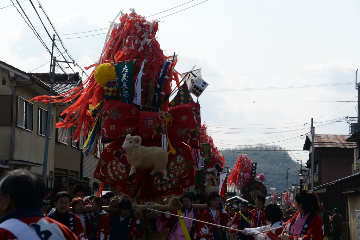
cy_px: 120
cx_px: 180
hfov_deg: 20.8
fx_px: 979
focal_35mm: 98
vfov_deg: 13.9
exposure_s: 1/320
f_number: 9
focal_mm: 98
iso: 100
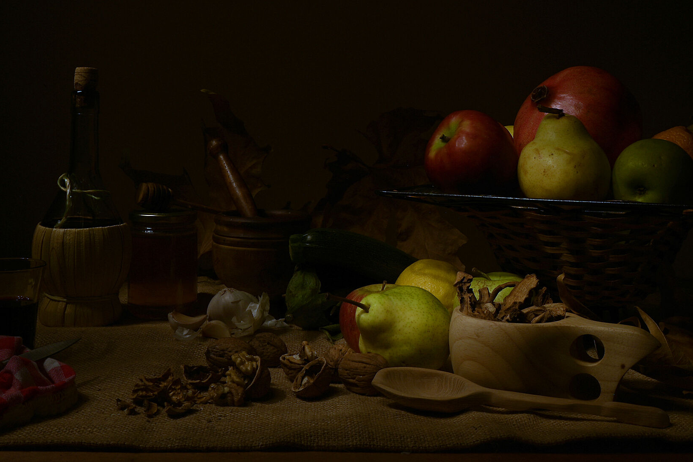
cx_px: 322
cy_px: 129
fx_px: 962
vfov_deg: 26.7
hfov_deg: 39.6
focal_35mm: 50
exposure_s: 25
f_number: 14
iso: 100
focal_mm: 34
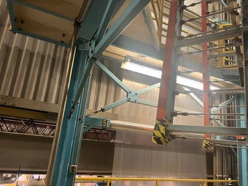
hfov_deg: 67.3
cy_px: 93
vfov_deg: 53.1
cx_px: 124
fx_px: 186
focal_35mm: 26
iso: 200
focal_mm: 5.7
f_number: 1.5
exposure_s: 1/60
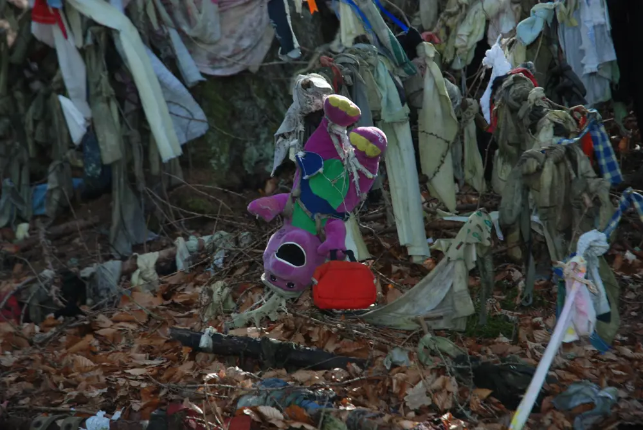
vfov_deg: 13.1
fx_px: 1877
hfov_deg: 19.4
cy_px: 215
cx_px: 322
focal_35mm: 105
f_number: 4.5
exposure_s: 1/60
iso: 250
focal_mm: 70
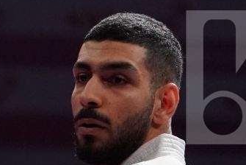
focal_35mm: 730
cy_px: 338
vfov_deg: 1.9
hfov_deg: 2.8
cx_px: -243
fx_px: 4993
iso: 3200
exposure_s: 1/1000
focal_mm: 136
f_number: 2.8
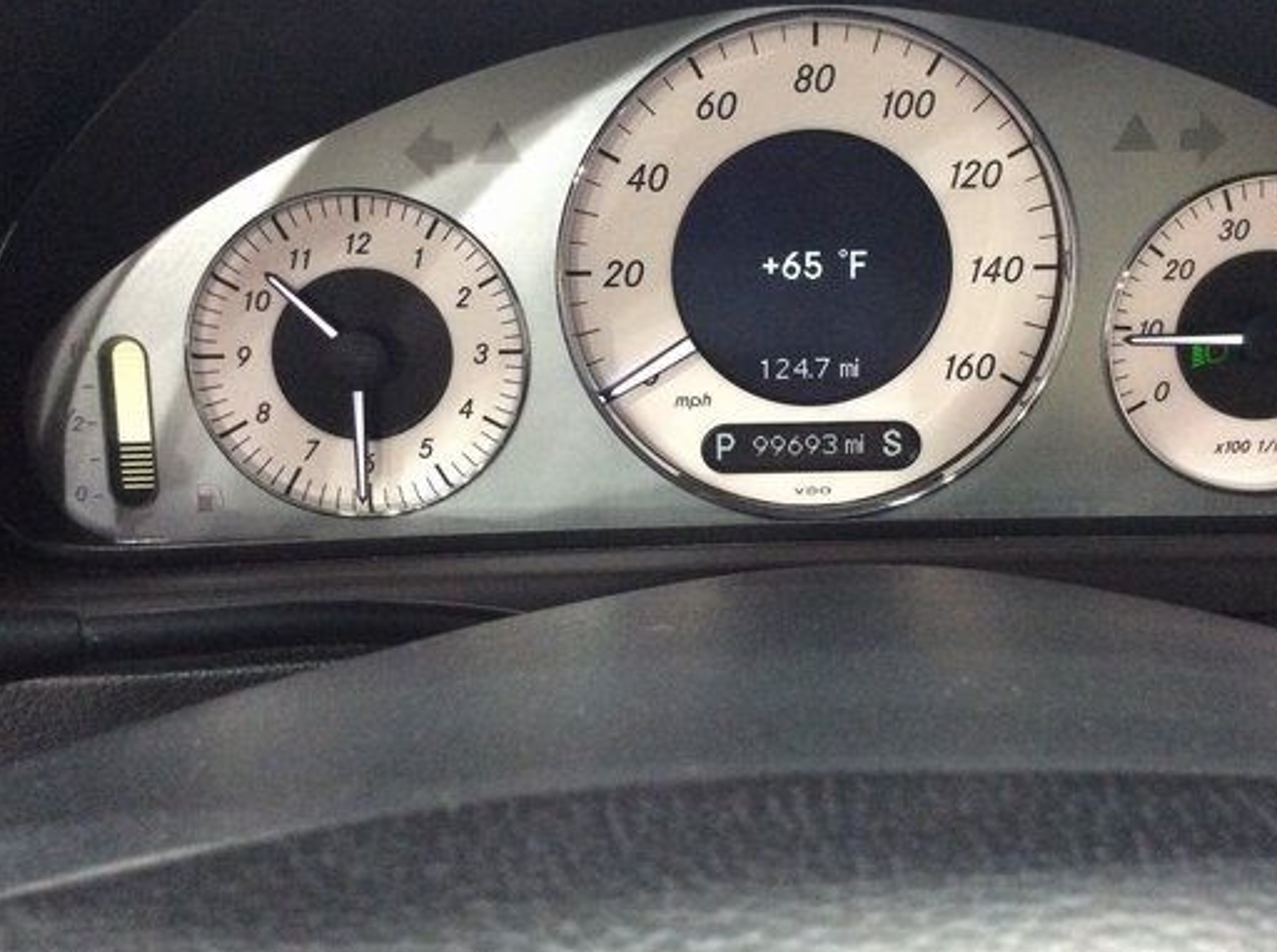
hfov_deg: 46.9
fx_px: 1473
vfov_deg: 35.7
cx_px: 676
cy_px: 369
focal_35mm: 40
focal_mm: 3.3
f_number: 2.4
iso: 250
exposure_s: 1/15
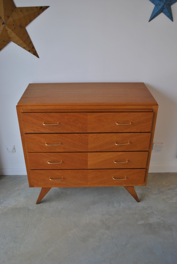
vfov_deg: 57.2
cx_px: 88
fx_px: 243
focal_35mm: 33
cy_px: 132
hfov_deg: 40.1
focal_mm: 22
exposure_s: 1/60
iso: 100
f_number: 4
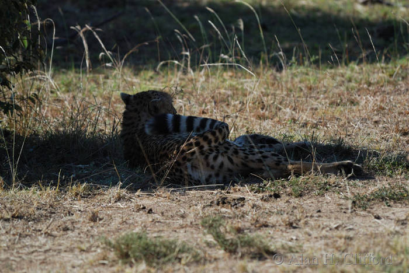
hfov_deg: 3.8
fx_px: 6140
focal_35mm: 540
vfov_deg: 2.6
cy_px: 136
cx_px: 204
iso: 110
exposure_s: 1/400
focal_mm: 360
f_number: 5.6
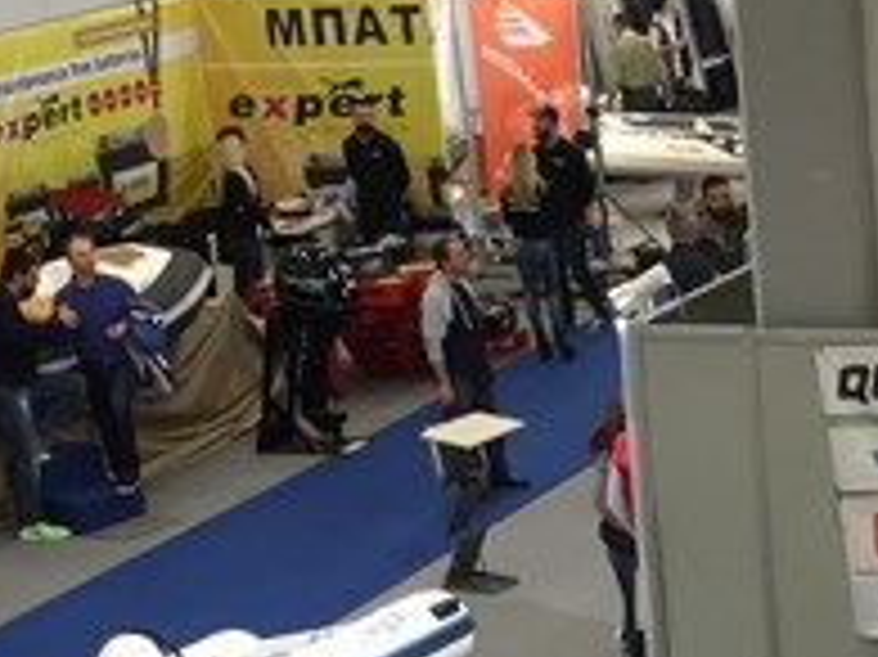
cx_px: 878
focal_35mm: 119
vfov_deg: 12.0
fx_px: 3016
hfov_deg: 16.2
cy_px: 927
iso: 64
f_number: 2.2
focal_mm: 4.15
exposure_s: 1/30
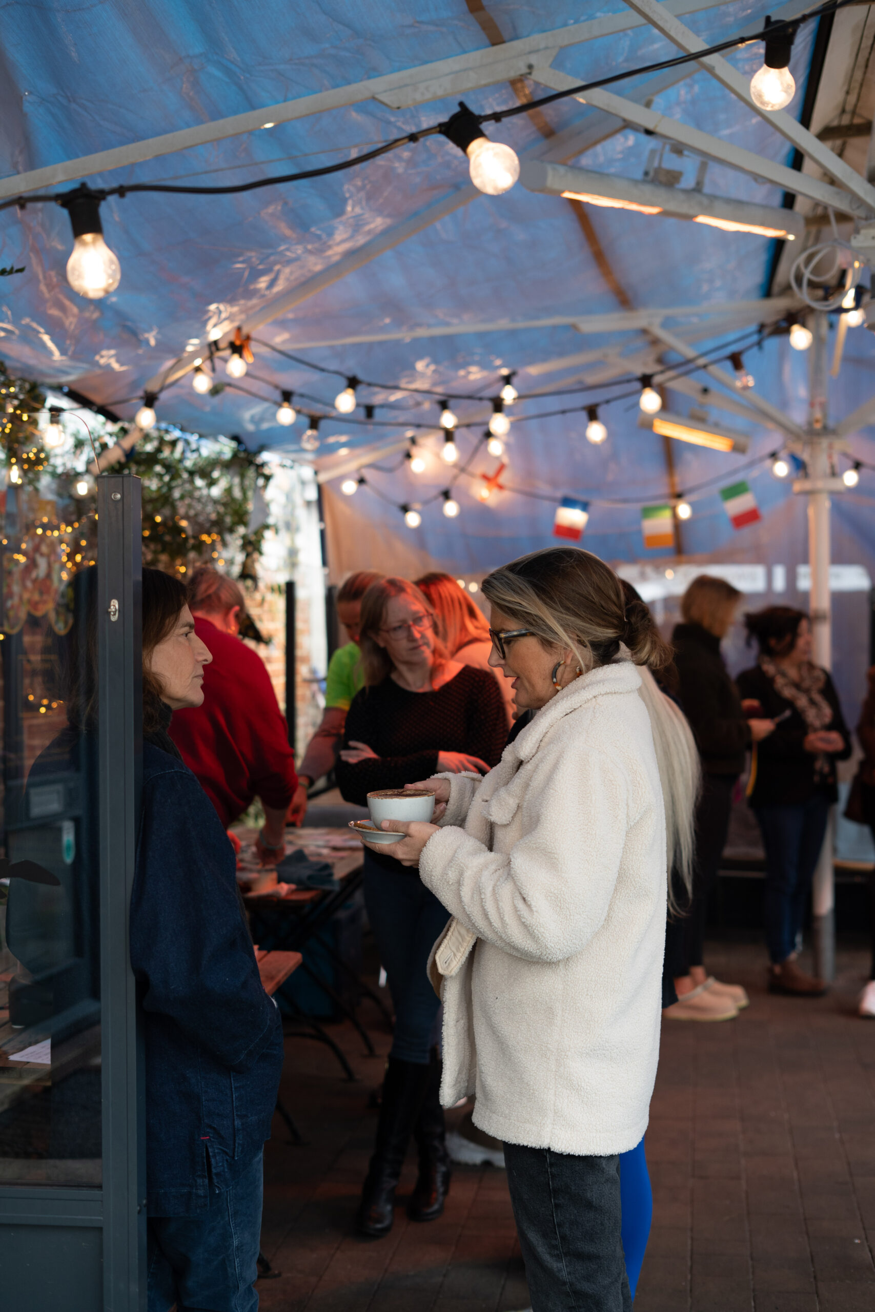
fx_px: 1823
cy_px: 656
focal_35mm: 50
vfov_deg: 39.6
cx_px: 438
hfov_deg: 27.0
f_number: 2.8
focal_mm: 50
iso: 400
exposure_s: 1/160
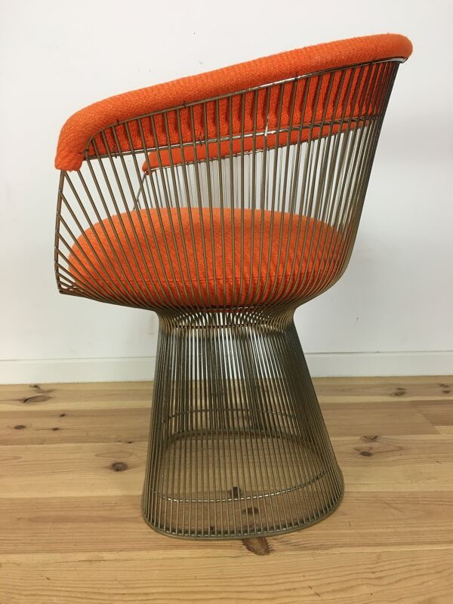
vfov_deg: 61.7
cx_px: 226
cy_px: 302
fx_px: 506
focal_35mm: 29
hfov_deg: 48.2
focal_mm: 4.15
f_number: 2.2
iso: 50
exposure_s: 1/33
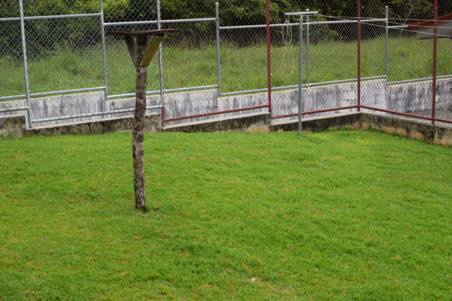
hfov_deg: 37.9
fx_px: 659
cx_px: 226
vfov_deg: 25.8
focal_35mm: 52
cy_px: 150
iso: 220
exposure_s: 1/250
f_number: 8
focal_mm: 35
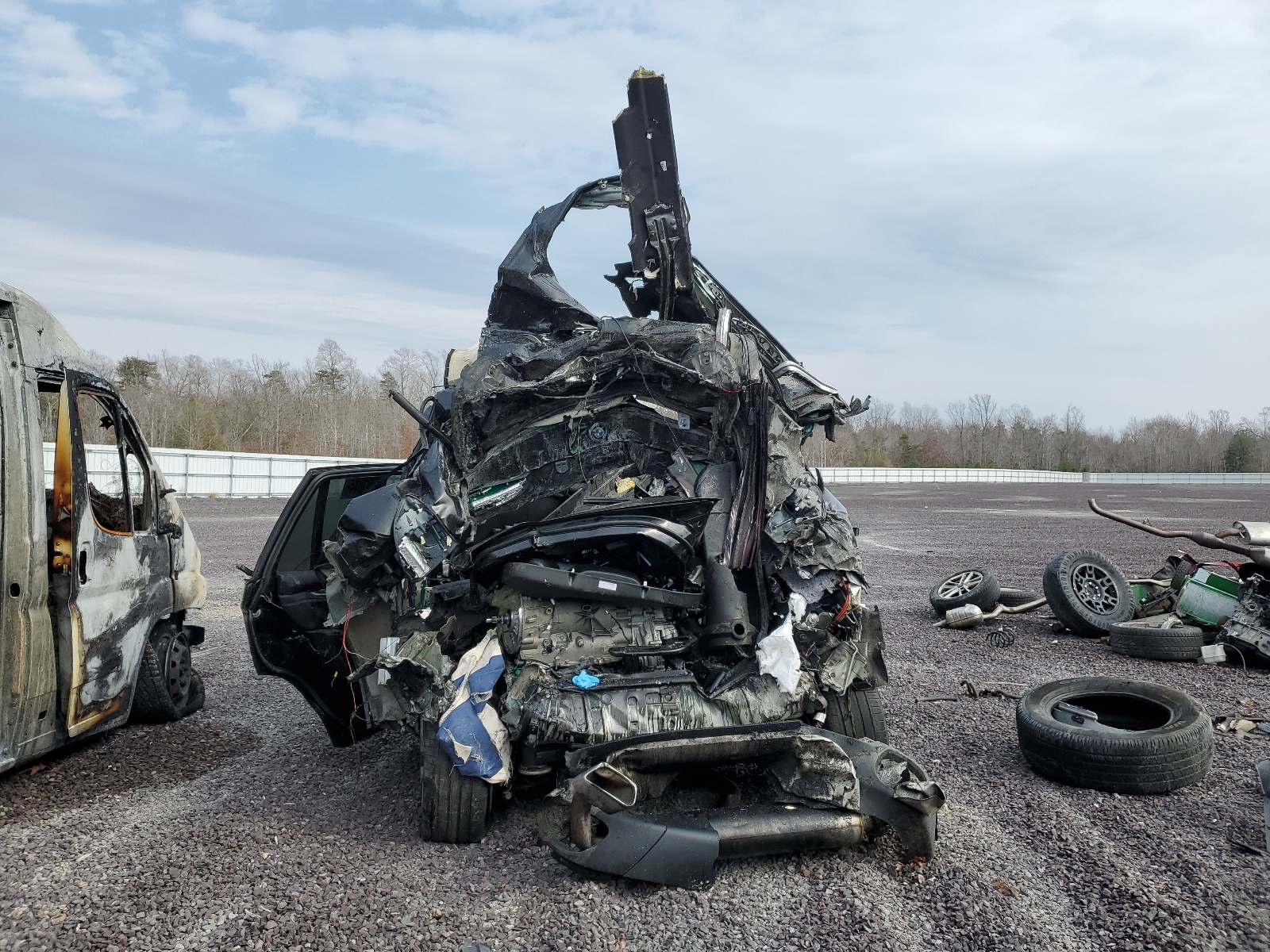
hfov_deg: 67.3
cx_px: 635
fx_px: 954
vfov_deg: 53.1
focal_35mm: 26
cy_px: 476
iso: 50
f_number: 1.5
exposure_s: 1/2500
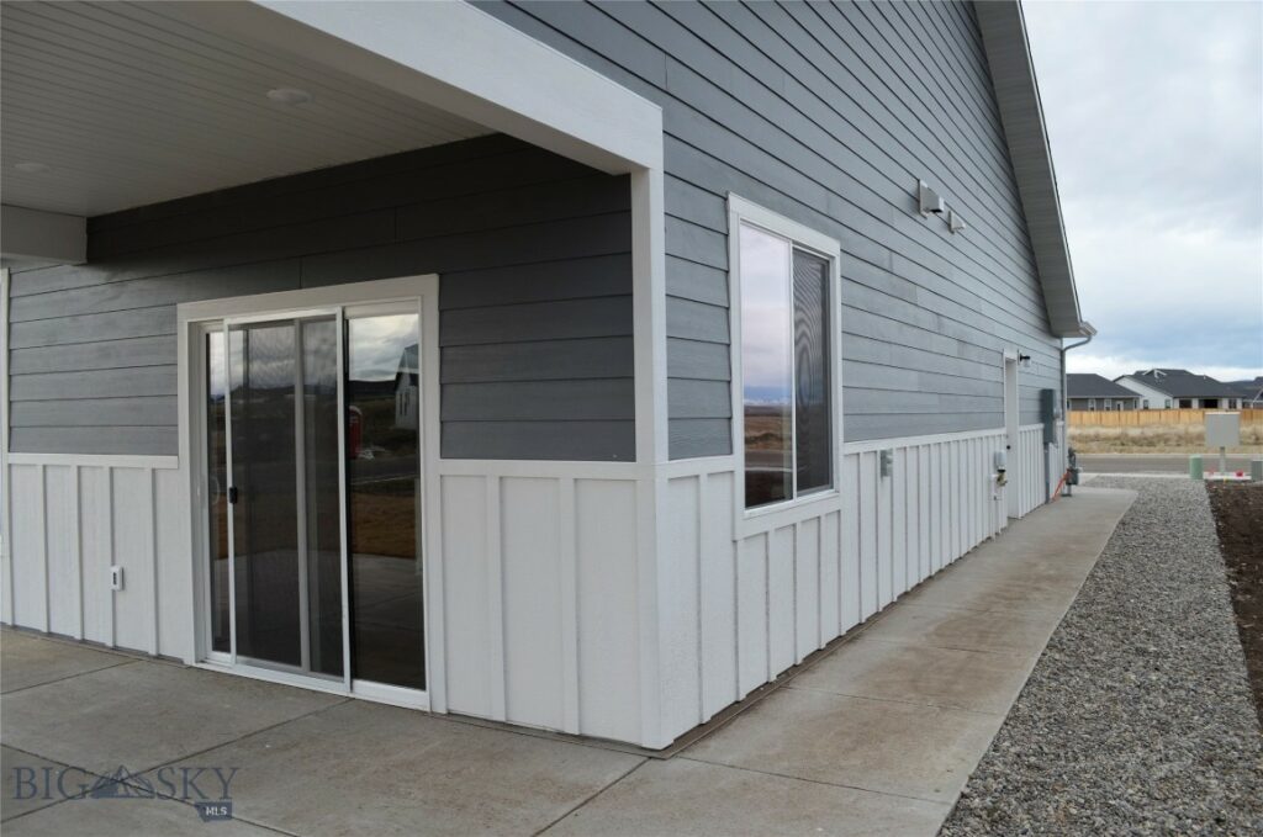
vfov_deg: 47.8
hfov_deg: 67.5
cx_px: 632
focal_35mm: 27
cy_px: 418
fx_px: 946
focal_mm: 18
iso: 200
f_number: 6.3
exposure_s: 1/160
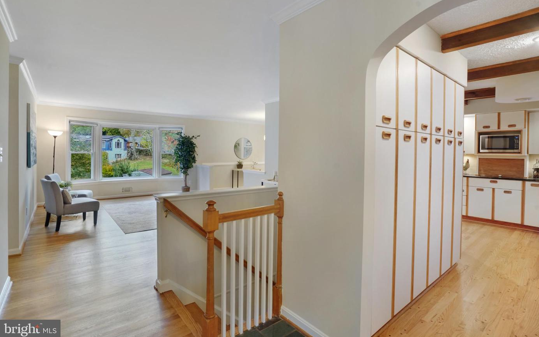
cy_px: 152
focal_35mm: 17
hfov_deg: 94.3
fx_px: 250
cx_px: 280
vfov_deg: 67.9
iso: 1250
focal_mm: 16
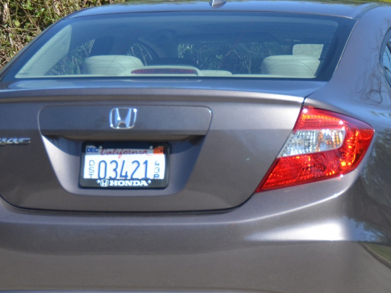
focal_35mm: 372
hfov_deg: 5.3
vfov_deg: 4.0
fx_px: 4203
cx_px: 275
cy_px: 184
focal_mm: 105
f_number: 5.3
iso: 400
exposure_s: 1/1000
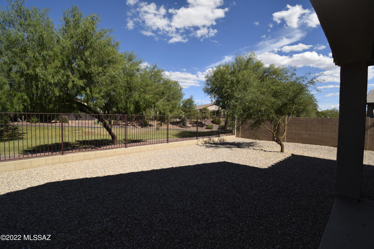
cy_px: 124
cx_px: 187
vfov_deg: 77.3
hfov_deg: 100.4
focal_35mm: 15
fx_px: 156
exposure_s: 1/200
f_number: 10
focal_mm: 10
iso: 100
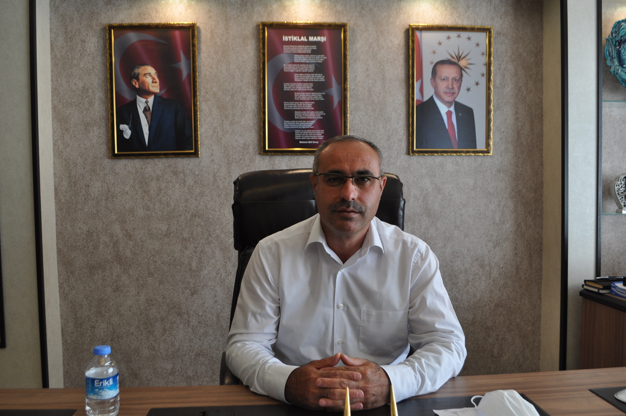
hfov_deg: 57.3
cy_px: 208
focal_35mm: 33
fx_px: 573
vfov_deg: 39.9
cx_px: 313
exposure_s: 1/100
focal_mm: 22
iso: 400
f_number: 5
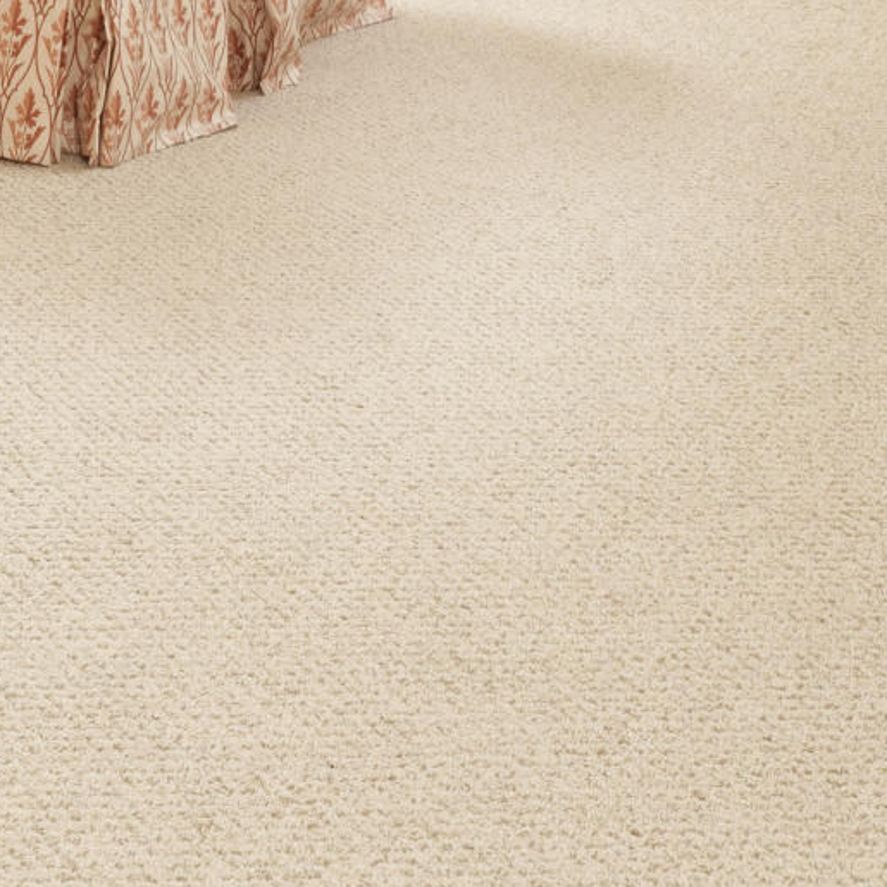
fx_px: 2725
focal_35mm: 94
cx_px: -57
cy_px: -663
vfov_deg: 16.0
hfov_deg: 17.9
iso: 800
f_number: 7.1
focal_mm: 19
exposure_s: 1/200
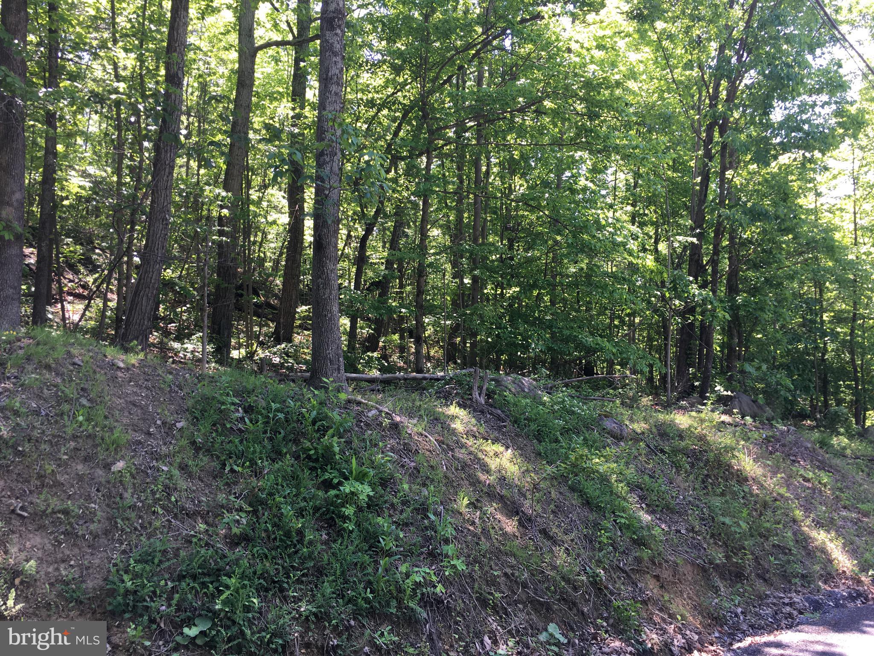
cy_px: 328
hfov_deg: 61.7
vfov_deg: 48.2
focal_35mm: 29
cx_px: 437
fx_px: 732
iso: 32
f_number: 2.2
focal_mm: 4.15
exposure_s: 1/120
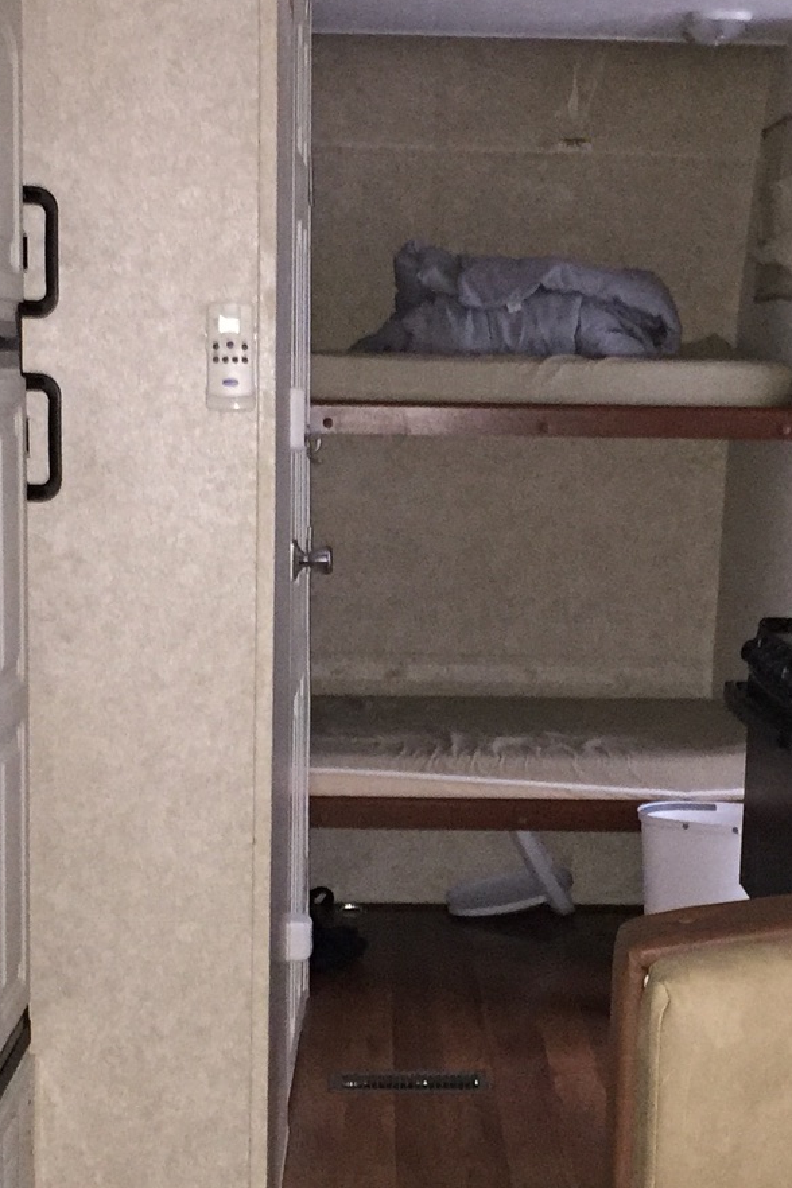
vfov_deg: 28.7
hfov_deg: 19.4
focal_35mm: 70
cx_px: 486
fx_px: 2310
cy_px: 735
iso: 250
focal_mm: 4.15
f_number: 2.2
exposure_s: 1/16
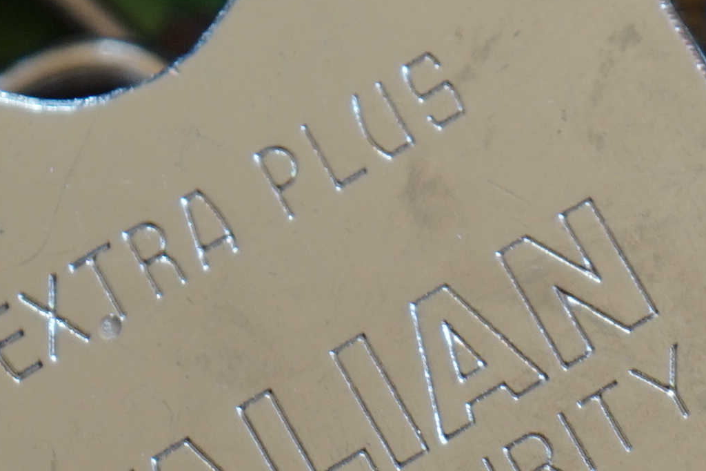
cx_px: 940
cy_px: 90
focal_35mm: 340
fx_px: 6665
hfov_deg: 6.0
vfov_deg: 4.0
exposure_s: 1/60
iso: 320
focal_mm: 58
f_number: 5
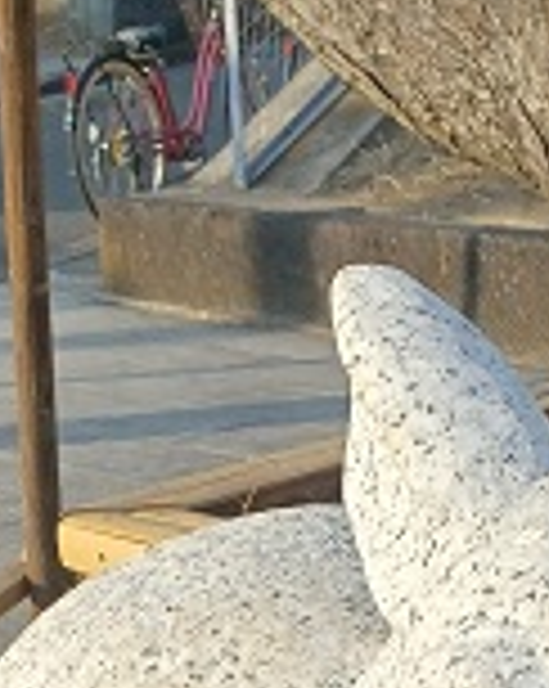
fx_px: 1872
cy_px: 1180
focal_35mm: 92
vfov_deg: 17.5
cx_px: 436
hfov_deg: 16.6
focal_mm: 3.58
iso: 32
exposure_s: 1/899
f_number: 1.9
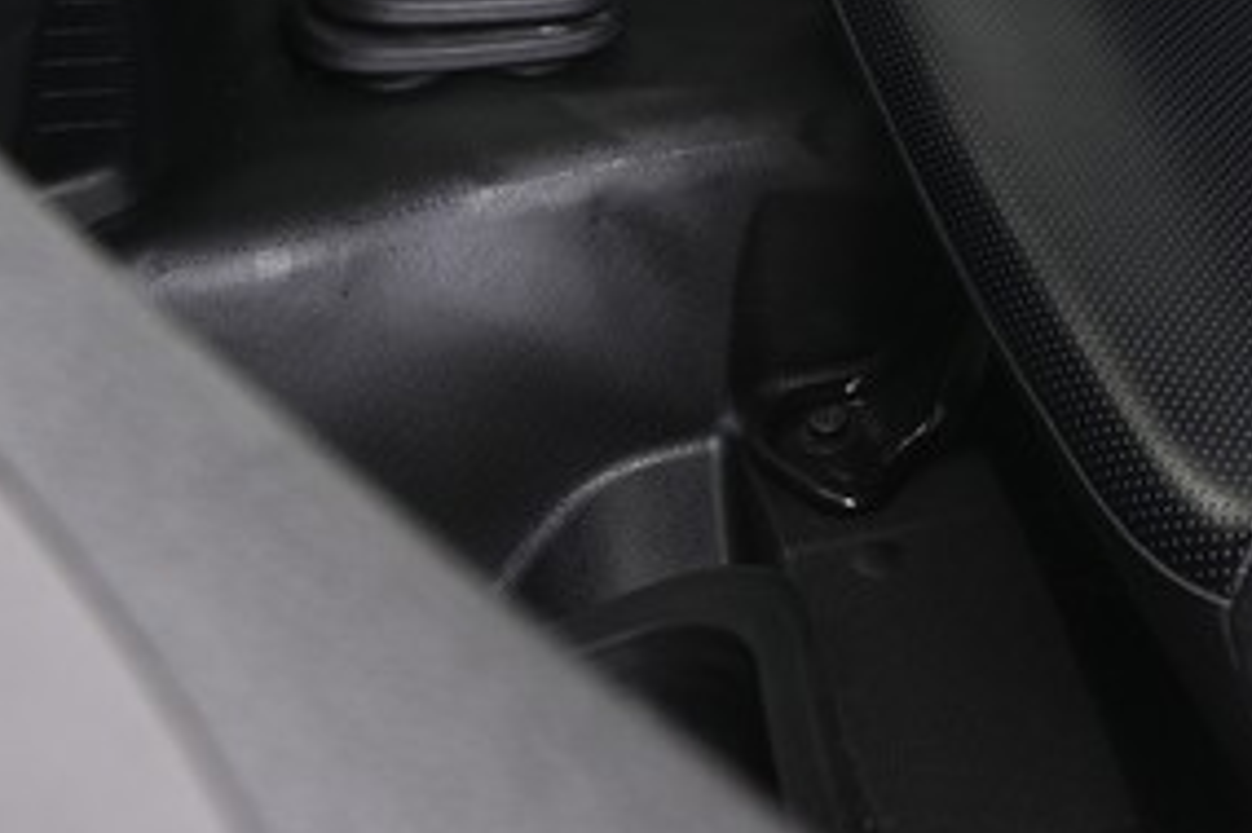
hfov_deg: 19.9
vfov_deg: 13.1
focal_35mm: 93
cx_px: 1680
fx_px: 3232
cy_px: -712
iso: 200
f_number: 6.3
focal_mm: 24
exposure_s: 1/30
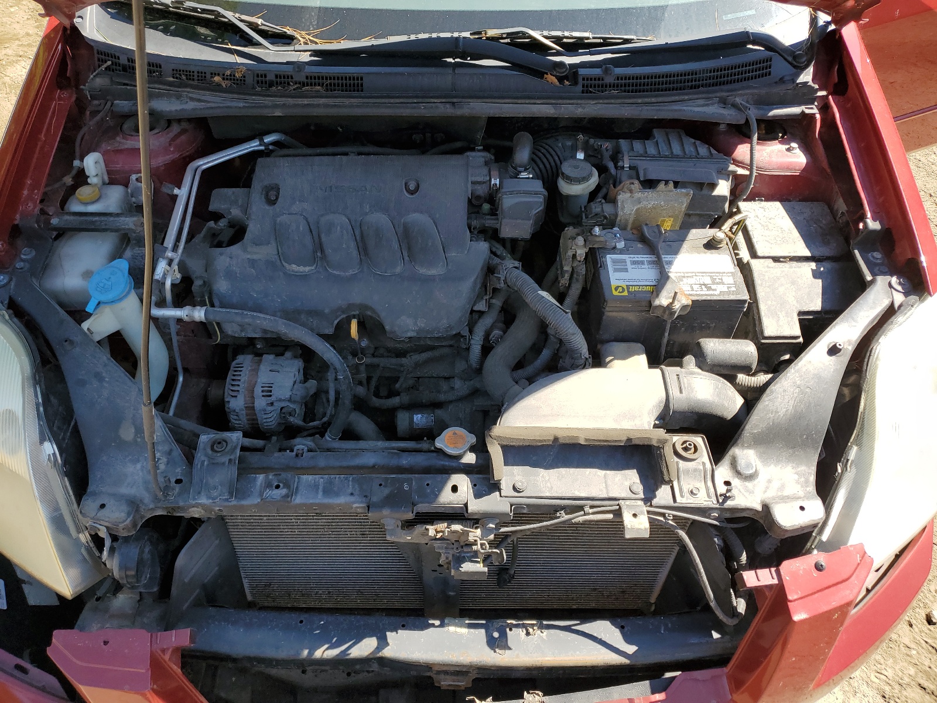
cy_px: 352
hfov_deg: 67.3
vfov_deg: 53.1
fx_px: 704
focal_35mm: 26
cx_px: 468
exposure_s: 1/833
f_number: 1.5
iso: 50
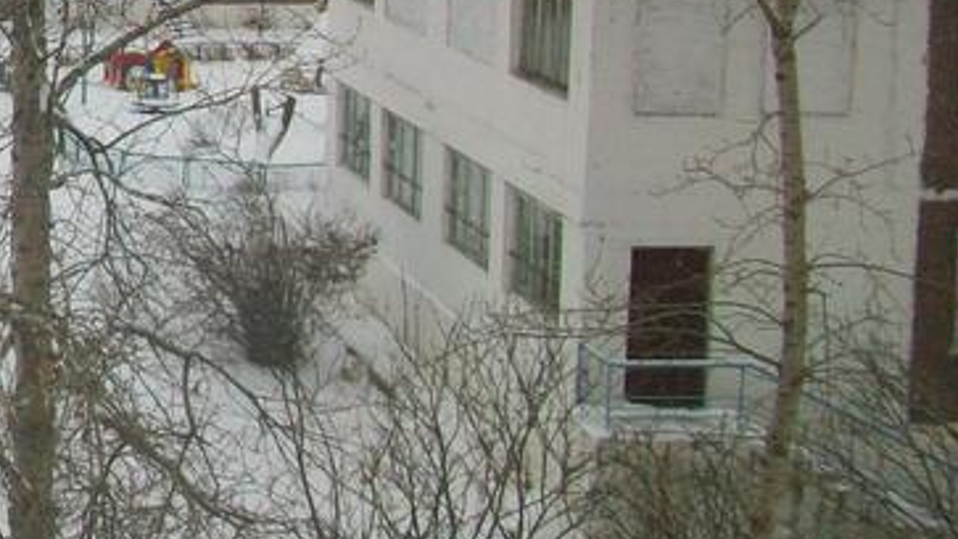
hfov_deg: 20.0
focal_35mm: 96
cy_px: -230
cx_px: -351
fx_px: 2438
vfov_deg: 12.1
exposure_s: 1/250
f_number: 2.8
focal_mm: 5.7
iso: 64
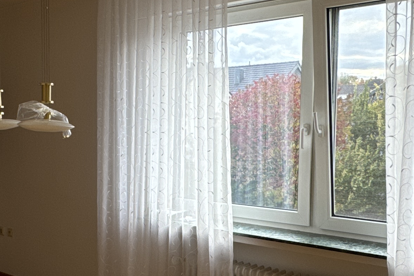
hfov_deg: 39.1
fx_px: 575
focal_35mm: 50
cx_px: 135
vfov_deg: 26.9
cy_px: 173
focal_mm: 2.22
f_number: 2.2
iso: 50
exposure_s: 1/121
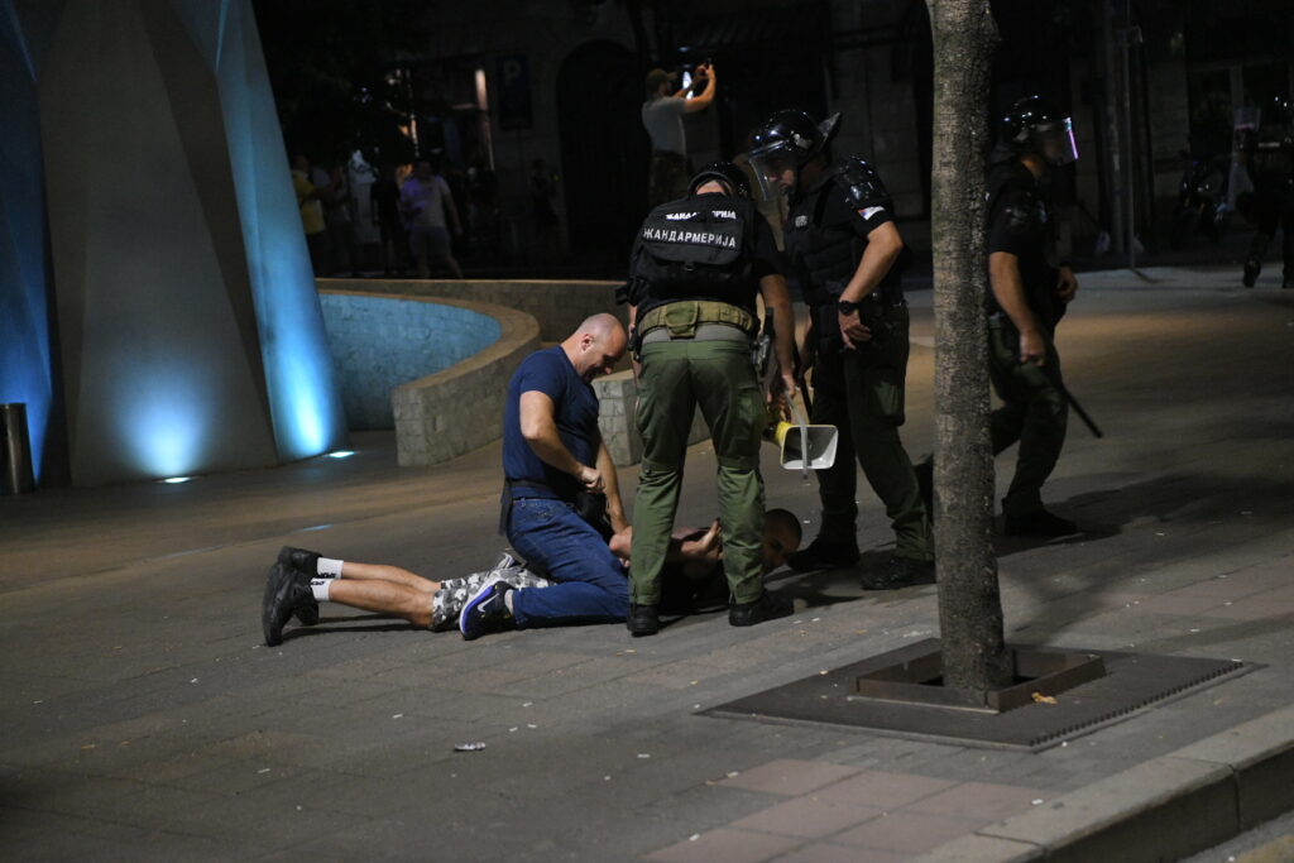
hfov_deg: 28.8
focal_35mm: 70
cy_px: 432
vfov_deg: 19.5
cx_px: 647
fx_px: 2516
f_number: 3.5
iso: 6400
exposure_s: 1/160
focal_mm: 70
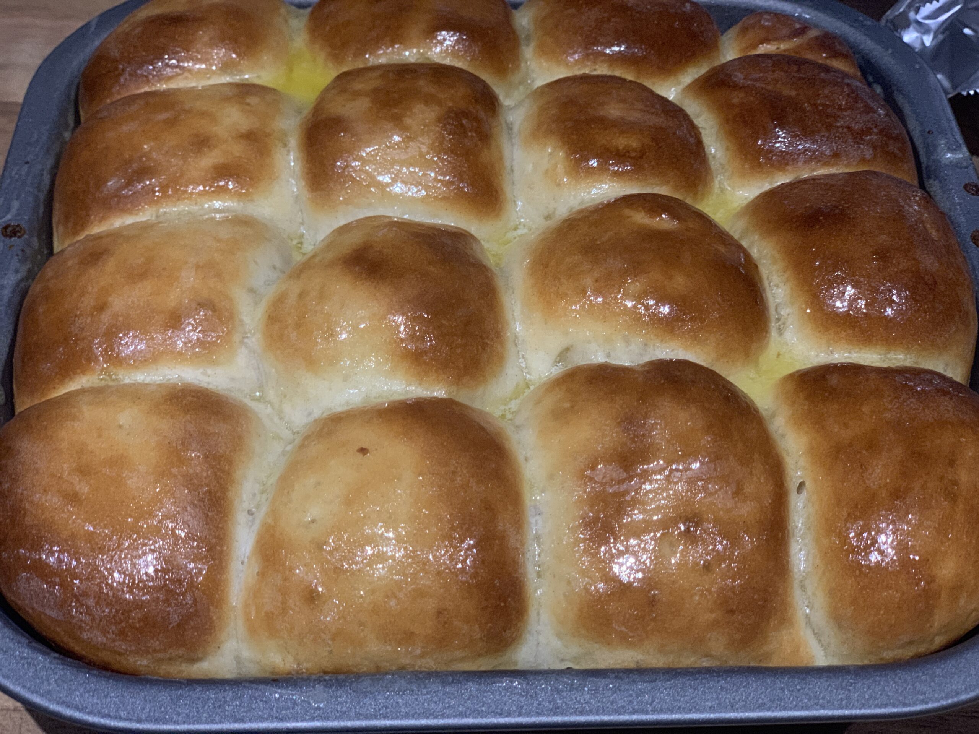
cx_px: 490
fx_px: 1471
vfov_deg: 28.0
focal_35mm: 52
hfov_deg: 36.8
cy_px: 367
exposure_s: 1/50
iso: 200
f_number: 2.4
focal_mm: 6
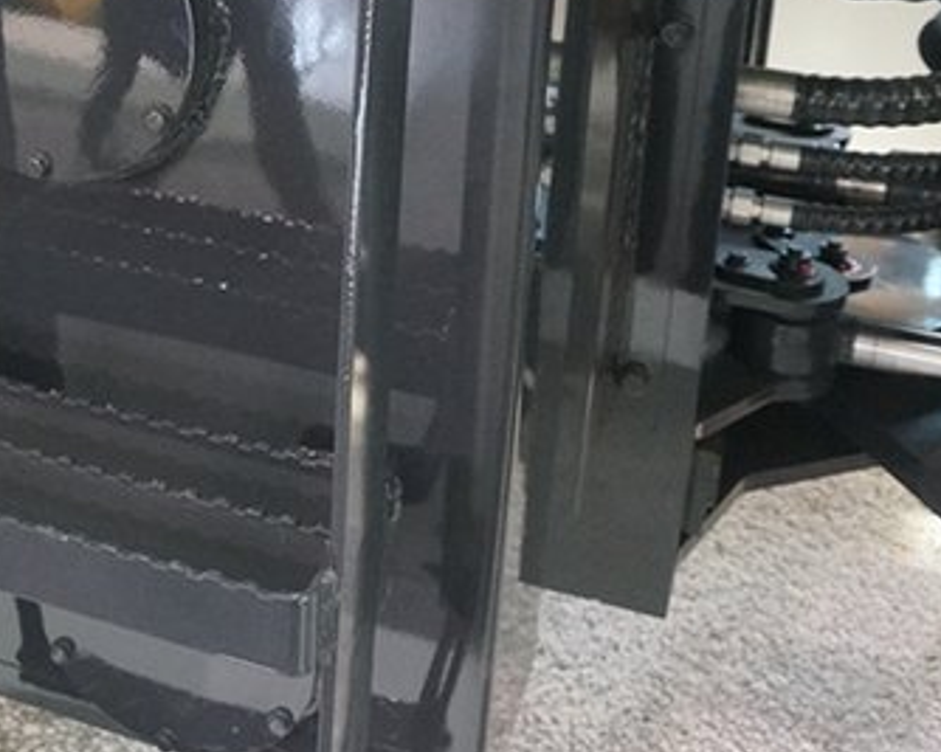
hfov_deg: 33.8
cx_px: 203
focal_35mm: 54
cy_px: 32
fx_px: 1503
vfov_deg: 26.8
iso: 3200
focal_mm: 16
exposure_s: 1/60
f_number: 4
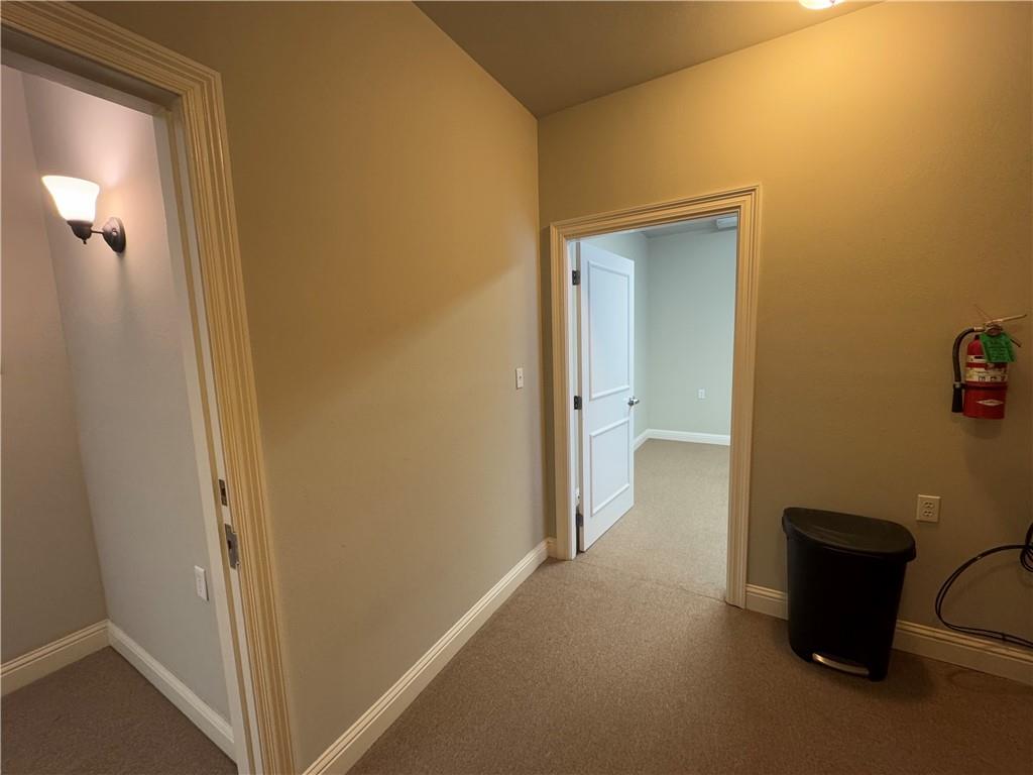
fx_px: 418
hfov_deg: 102.1
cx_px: 516
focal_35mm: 14
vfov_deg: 85.7
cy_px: 388
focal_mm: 2.22
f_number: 2.2
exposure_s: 1/60
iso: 250
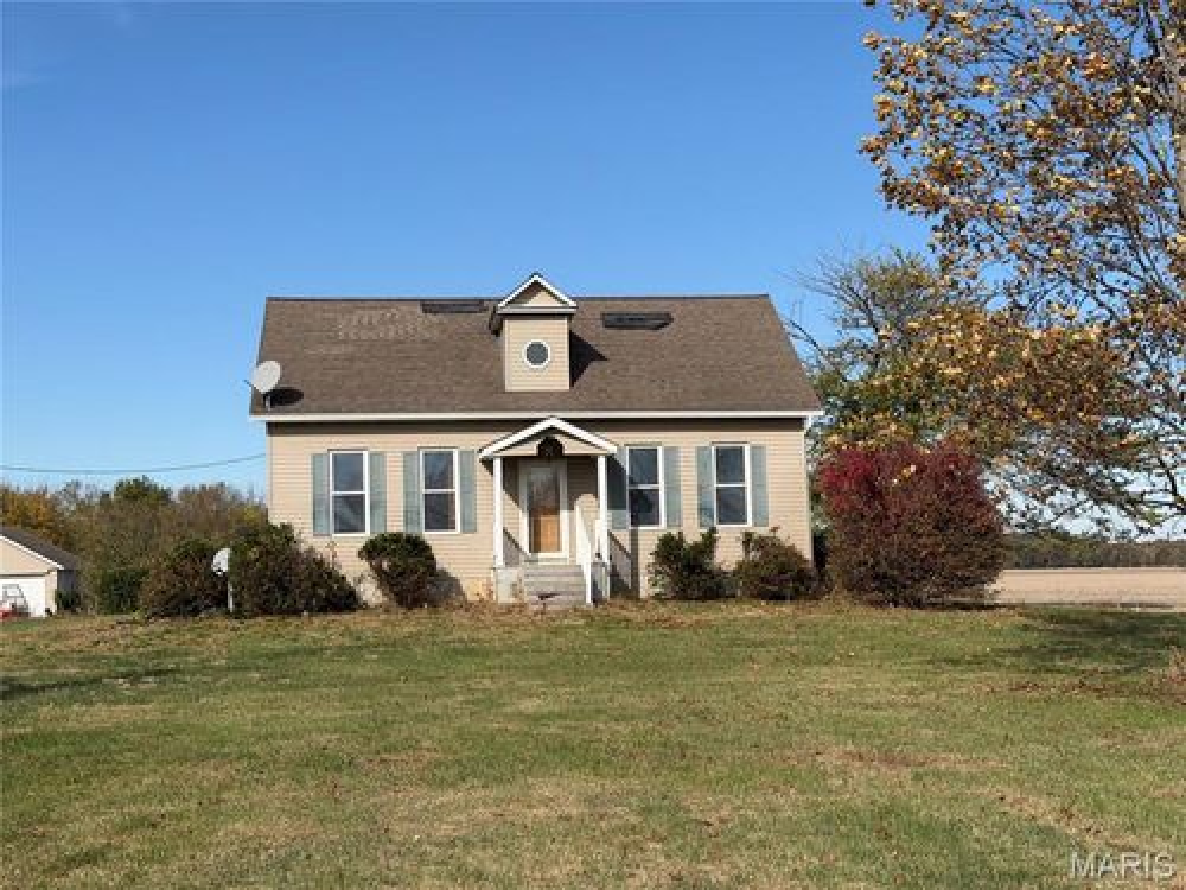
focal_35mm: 48
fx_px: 1645
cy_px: 445
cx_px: 593
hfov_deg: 39.7
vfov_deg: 30.3
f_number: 1.78
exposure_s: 1/6024
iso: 64
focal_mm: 6.76
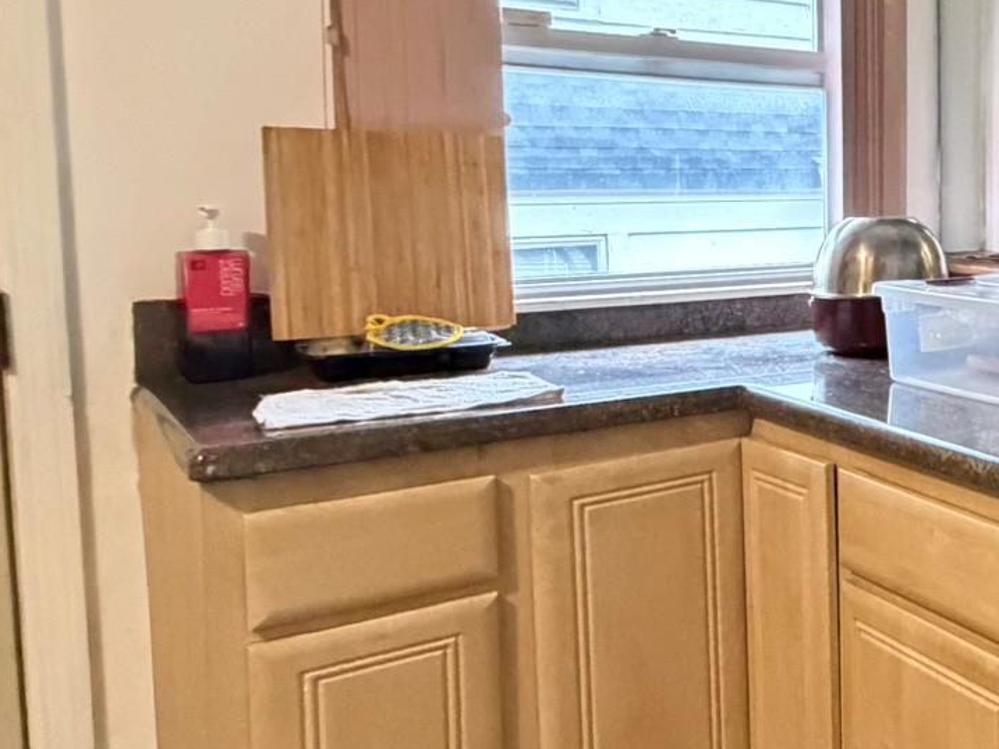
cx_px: 1423
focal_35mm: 40
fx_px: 1155
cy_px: 241
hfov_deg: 30.8
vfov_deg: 35.6
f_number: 2.2
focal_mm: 2.22
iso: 1000
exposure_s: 1/40
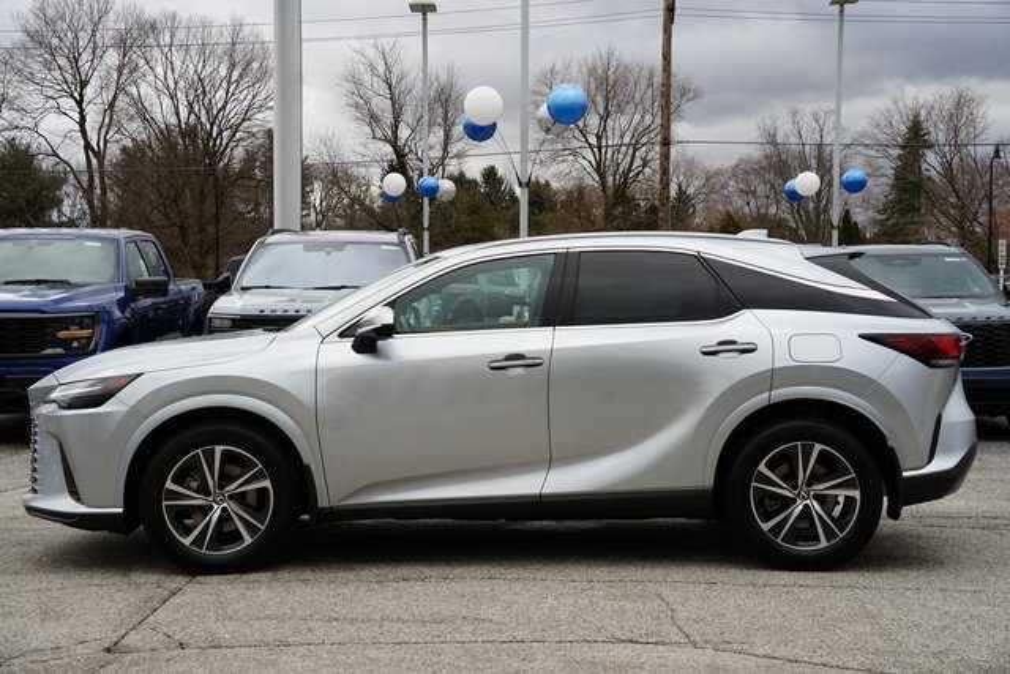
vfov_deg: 24.6
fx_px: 1543
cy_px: 337
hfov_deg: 36.2
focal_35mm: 55
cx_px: 505
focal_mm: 55
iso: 100
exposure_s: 1/80
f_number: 8
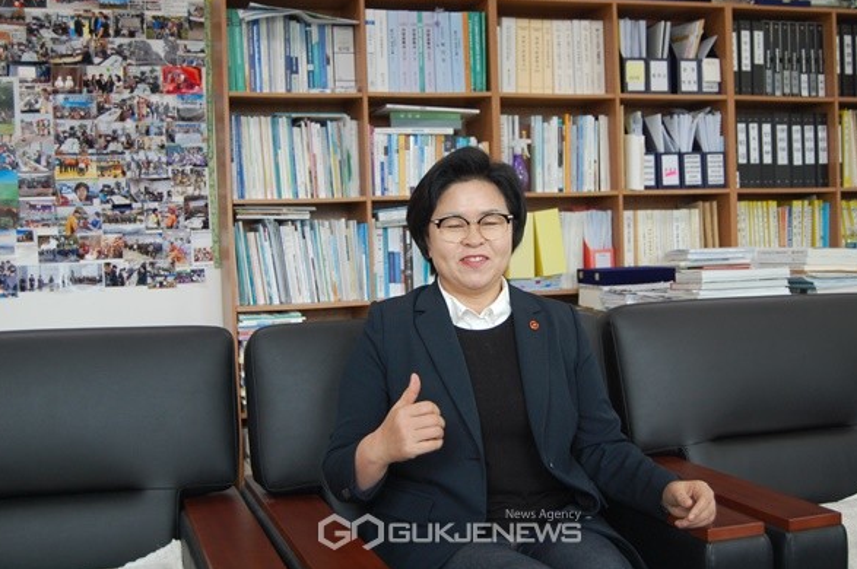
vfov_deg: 29.2
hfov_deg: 42.8
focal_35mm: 46
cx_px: 428
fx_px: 1094
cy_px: 281
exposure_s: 1/80
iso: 400
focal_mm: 30
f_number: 5
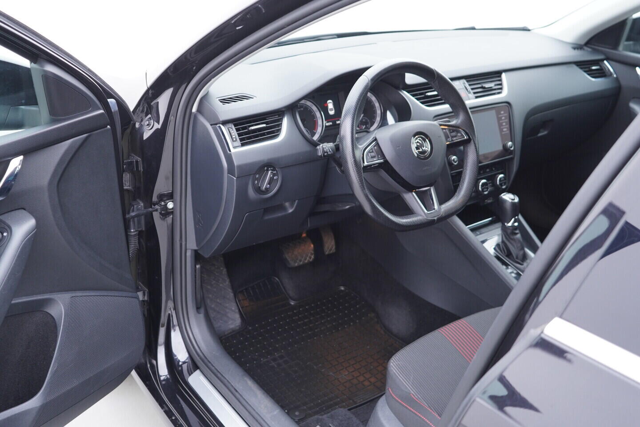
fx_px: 640
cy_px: 214
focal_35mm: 36
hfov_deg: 53.1
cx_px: 320
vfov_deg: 36.9
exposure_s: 1/40
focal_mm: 24
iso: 320
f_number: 2.8
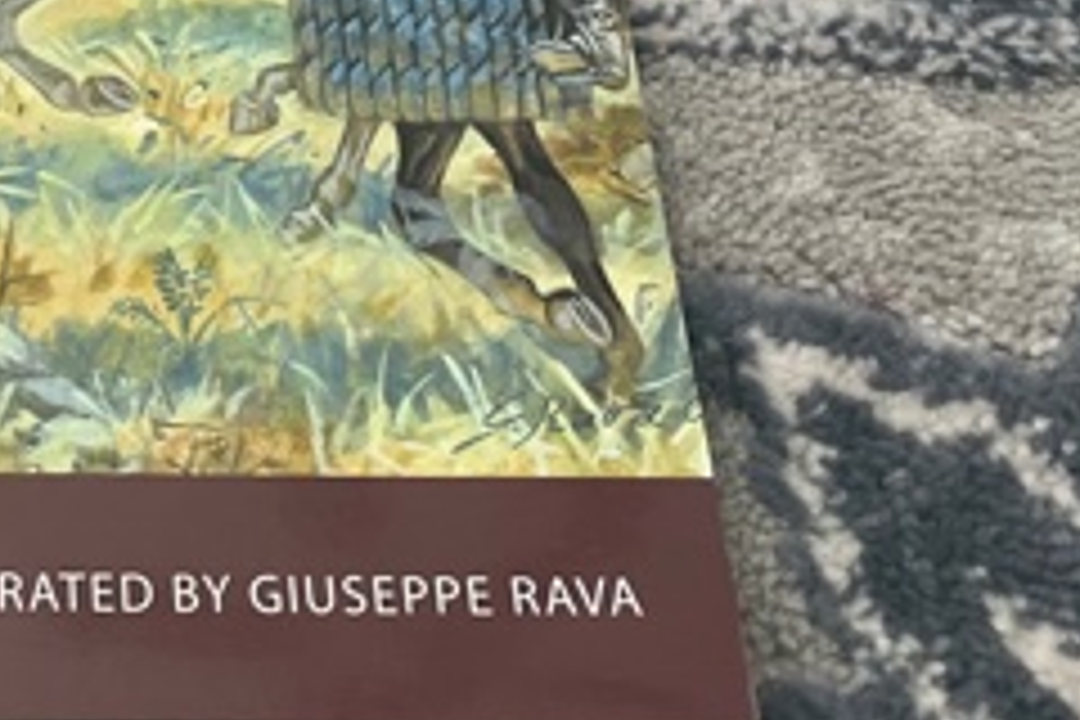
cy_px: -90
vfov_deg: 18.2
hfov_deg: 25.6
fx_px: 2160
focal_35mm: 72
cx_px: -171
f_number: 1.6
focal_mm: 4.2
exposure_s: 1/100
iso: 125
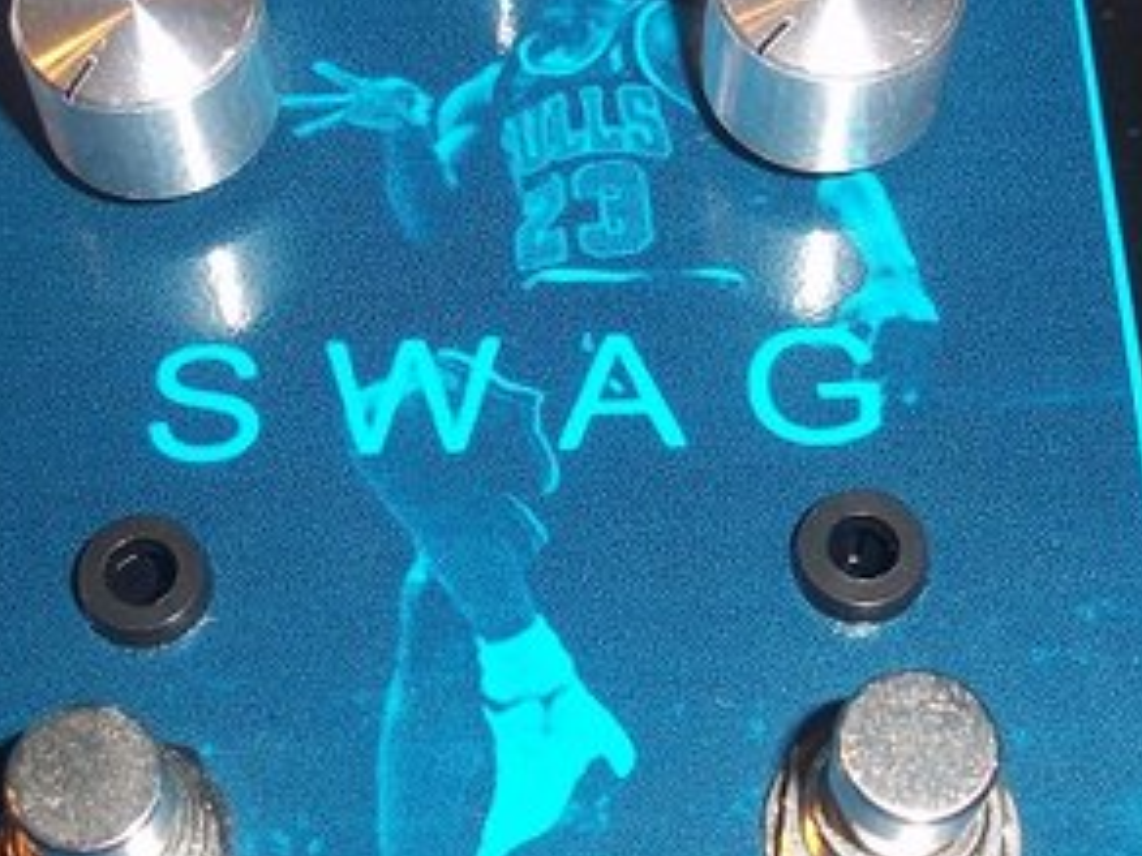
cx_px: 450
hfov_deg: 26.3
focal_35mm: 74
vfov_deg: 19.9
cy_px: 371
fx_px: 2441
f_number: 3.1
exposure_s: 1/30
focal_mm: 6.5
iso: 80
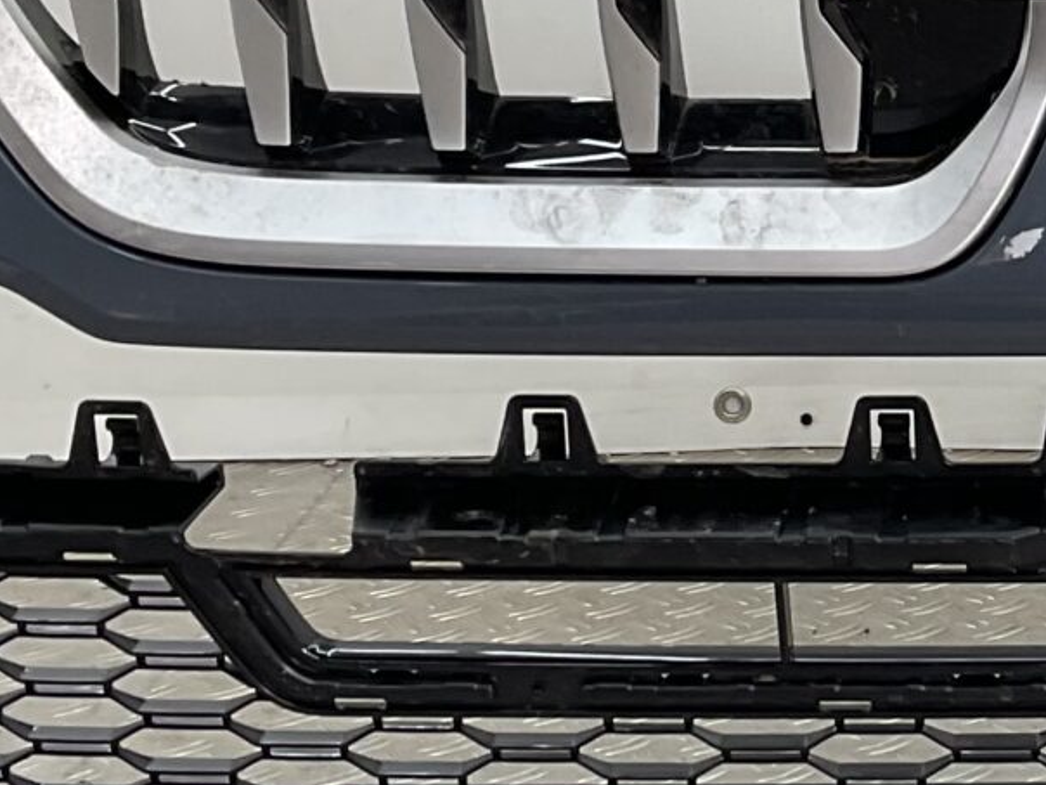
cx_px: 1160
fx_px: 3717
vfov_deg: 12.0
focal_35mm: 123
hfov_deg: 15.6
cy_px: 116
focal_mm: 3
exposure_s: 1/120
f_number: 1.8
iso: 25
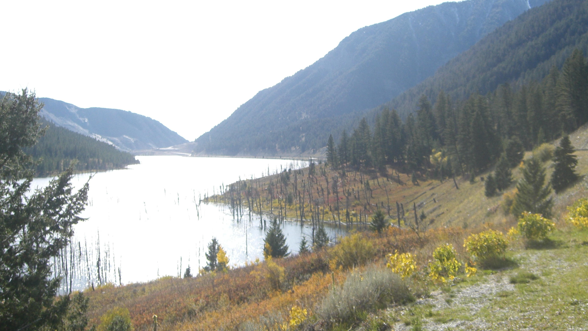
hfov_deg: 44.6
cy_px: 109
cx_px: 306
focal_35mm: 46
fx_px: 717
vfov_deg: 25.8
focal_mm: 7.9
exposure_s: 1/1000
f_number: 2.8
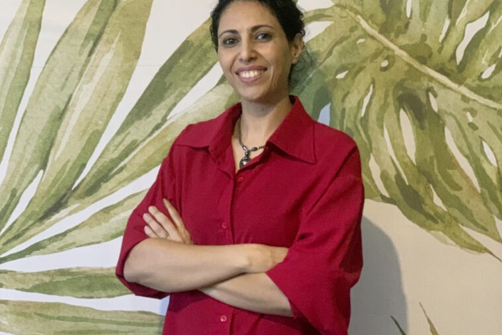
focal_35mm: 73
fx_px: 1018
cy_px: 169
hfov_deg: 27.7
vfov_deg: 18.7
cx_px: 249
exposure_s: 1/24
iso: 640
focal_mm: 6
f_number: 2.4
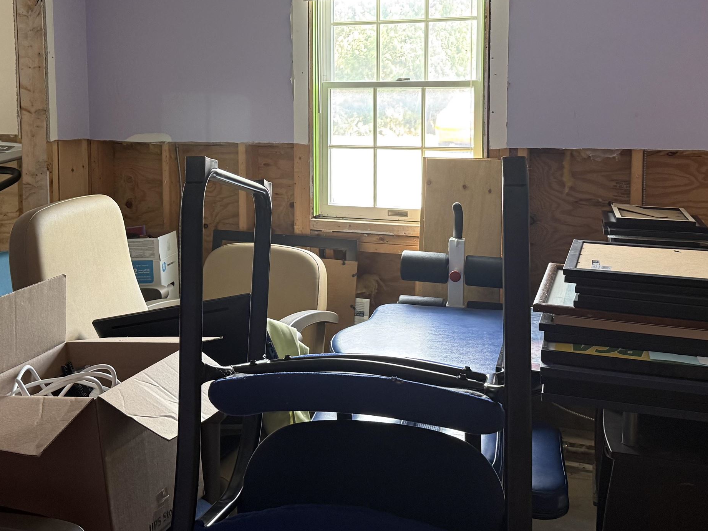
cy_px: 144
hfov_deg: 46.6
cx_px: 300
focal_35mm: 40
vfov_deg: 35.3
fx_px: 818
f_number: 1.78
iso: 250
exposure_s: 1/60
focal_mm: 6.76
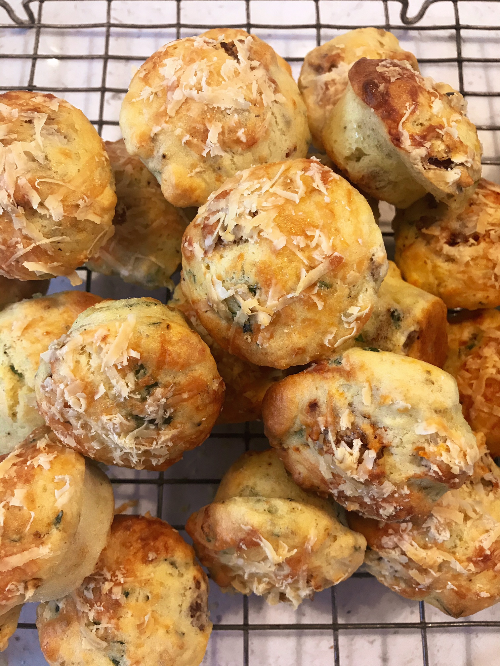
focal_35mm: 28
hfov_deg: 49.7
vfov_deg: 63.4
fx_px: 539
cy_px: 333
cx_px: 250
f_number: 1.8
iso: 40
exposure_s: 1/17
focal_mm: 3.99
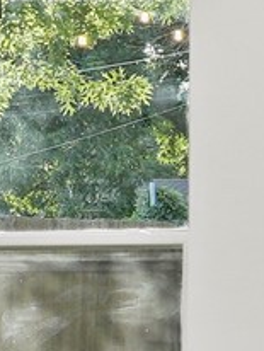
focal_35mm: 167
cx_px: -831
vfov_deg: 11.8
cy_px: 262
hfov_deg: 6.7
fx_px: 1695
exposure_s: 1/5
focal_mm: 11
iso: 125
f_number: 7.1
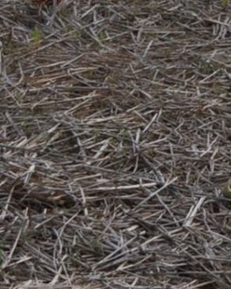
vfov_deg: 7.2
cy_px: -479
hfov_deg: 5.4
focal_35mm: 249
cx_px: 966
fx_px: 2132
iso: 200
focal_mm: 22
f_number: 7.1
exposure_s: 1/200
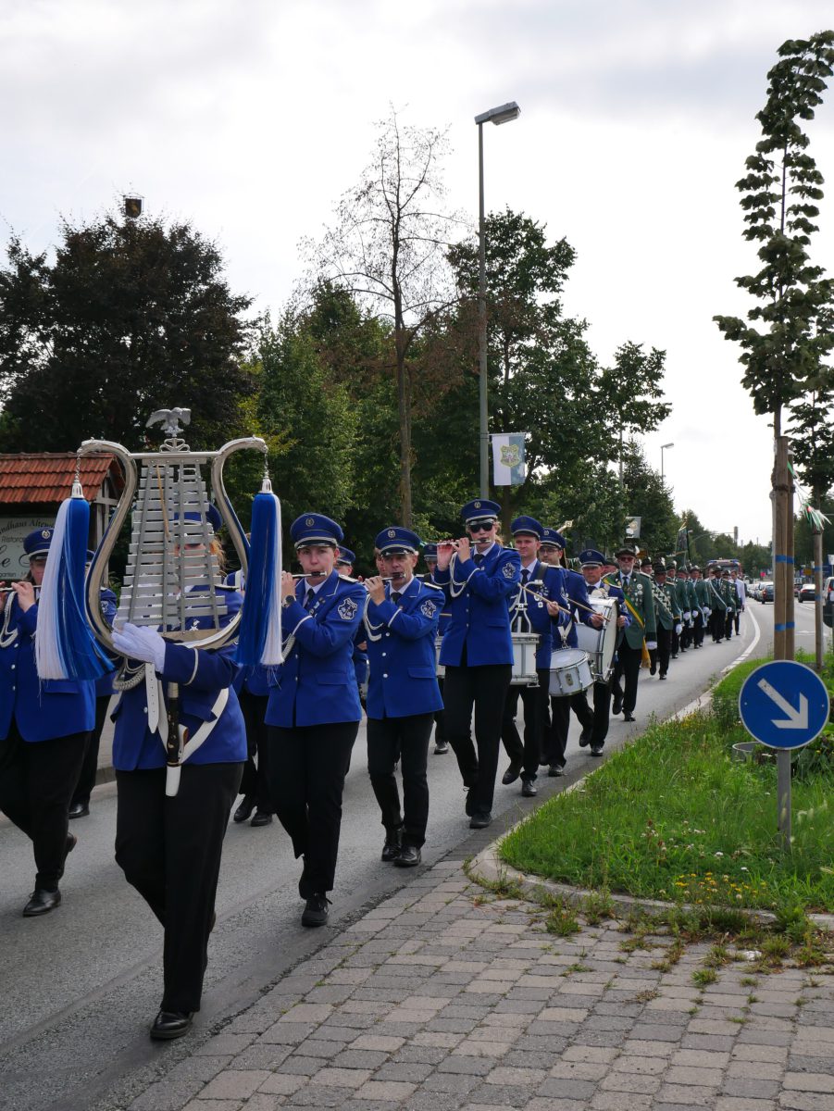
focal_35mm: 44
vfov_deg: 42.9
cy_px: 556
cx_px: 417
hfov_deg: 32.9
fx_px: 1412
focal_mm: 22
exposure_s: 1/400
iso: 200
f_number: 8
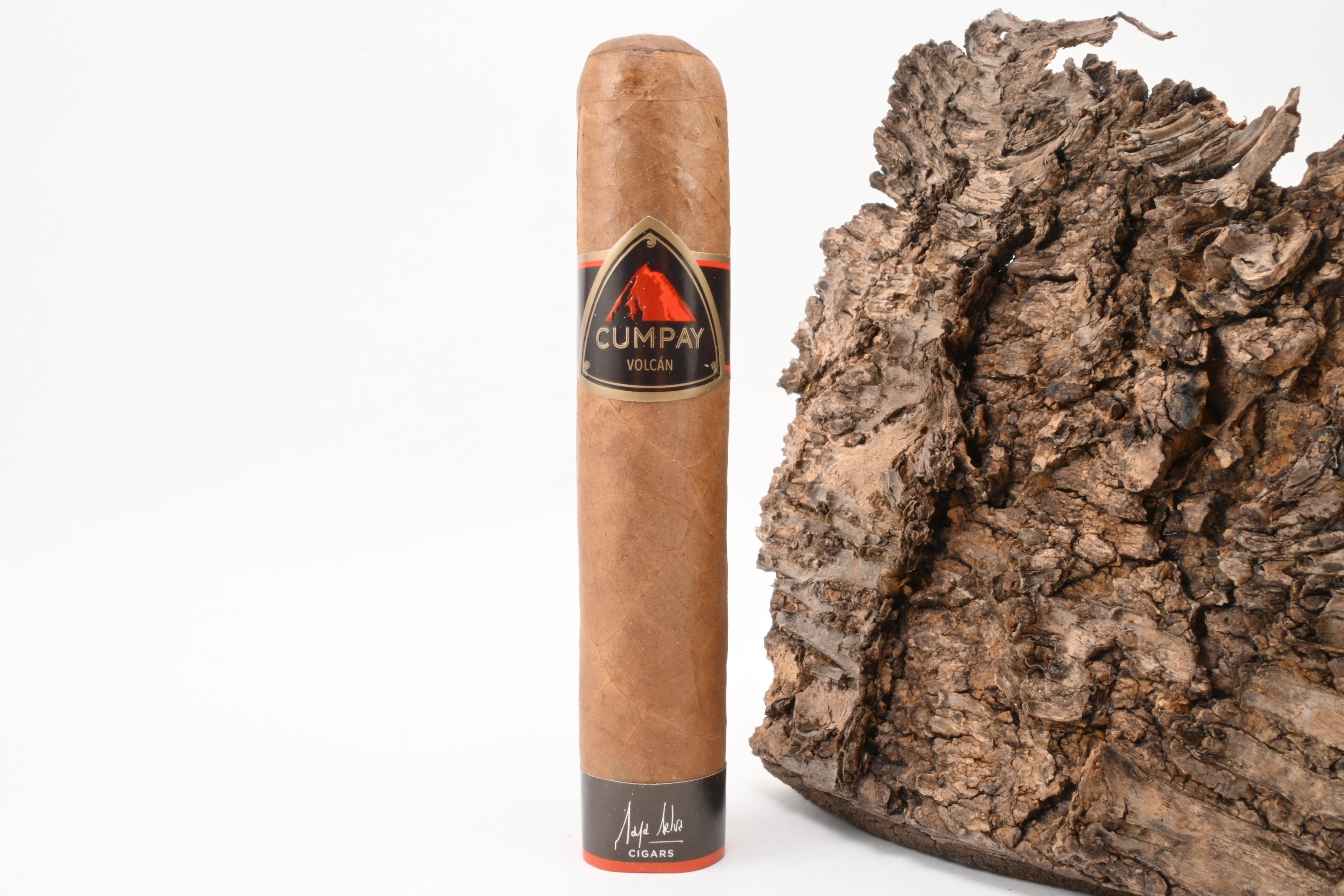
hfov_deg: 53.1
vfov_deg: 36.9
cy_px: 448
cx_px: 672
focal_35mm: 36
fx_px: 1344
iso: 640
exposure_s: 1/15
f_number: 22
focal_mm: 24
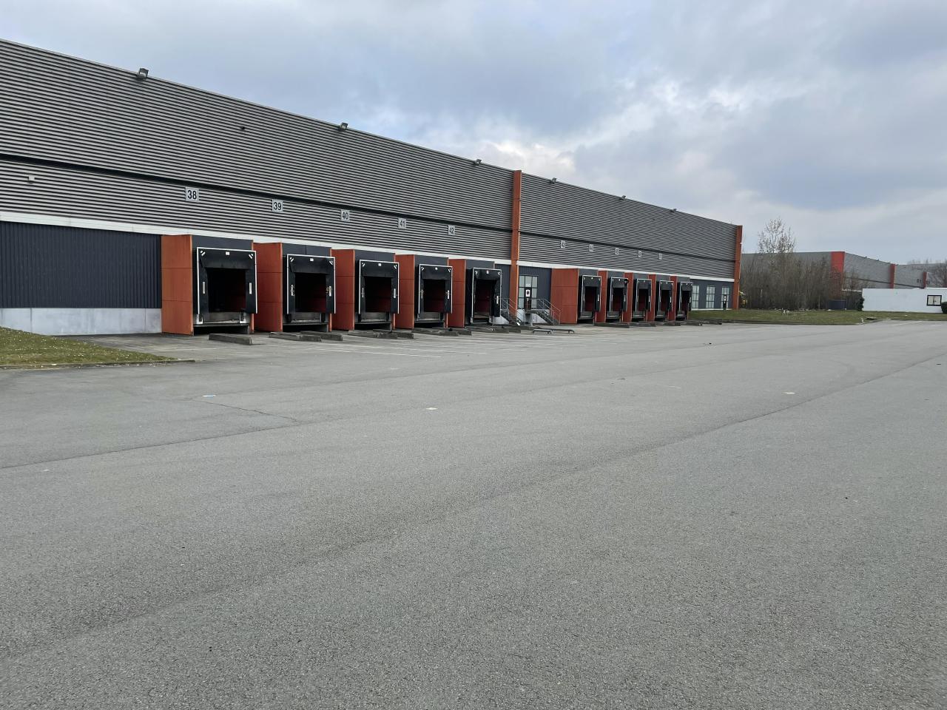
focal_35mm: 26
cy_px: 355
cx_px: 474
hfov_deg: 67.3
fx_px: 711
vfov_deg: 53.1
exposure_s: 1/2174
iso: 32
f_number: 1.6
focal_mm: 4.2
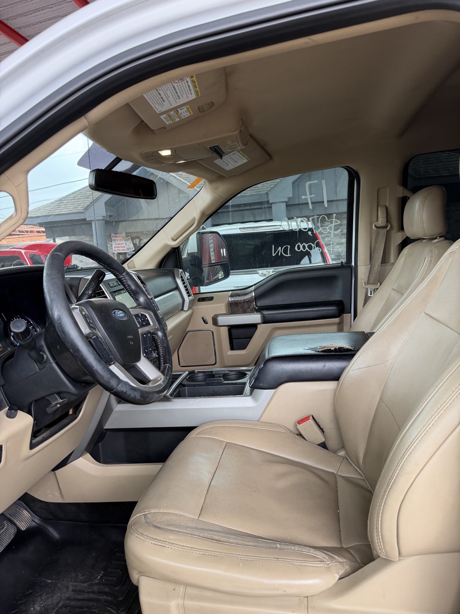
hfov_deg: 56.8
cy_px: 307
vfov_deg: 71.6
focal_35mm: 24
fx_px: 425
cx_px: 230
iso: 160
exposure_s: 1/121
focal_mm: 6.76
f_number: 1.78
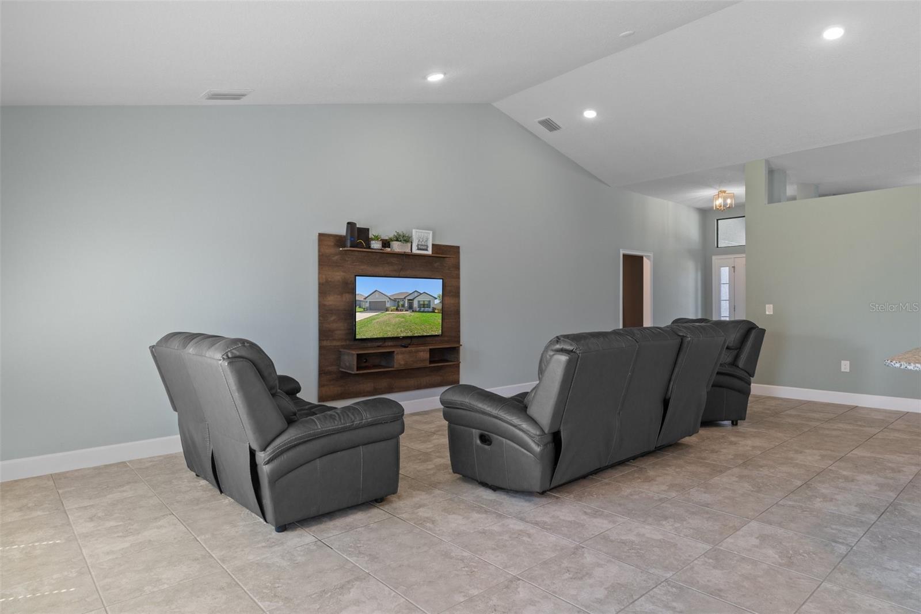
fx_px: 537
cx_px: 460
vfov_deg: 59.5
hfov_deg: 81.2
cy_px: 307
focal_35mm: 21
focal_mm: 14
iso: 320
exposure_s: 1/3
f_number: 8
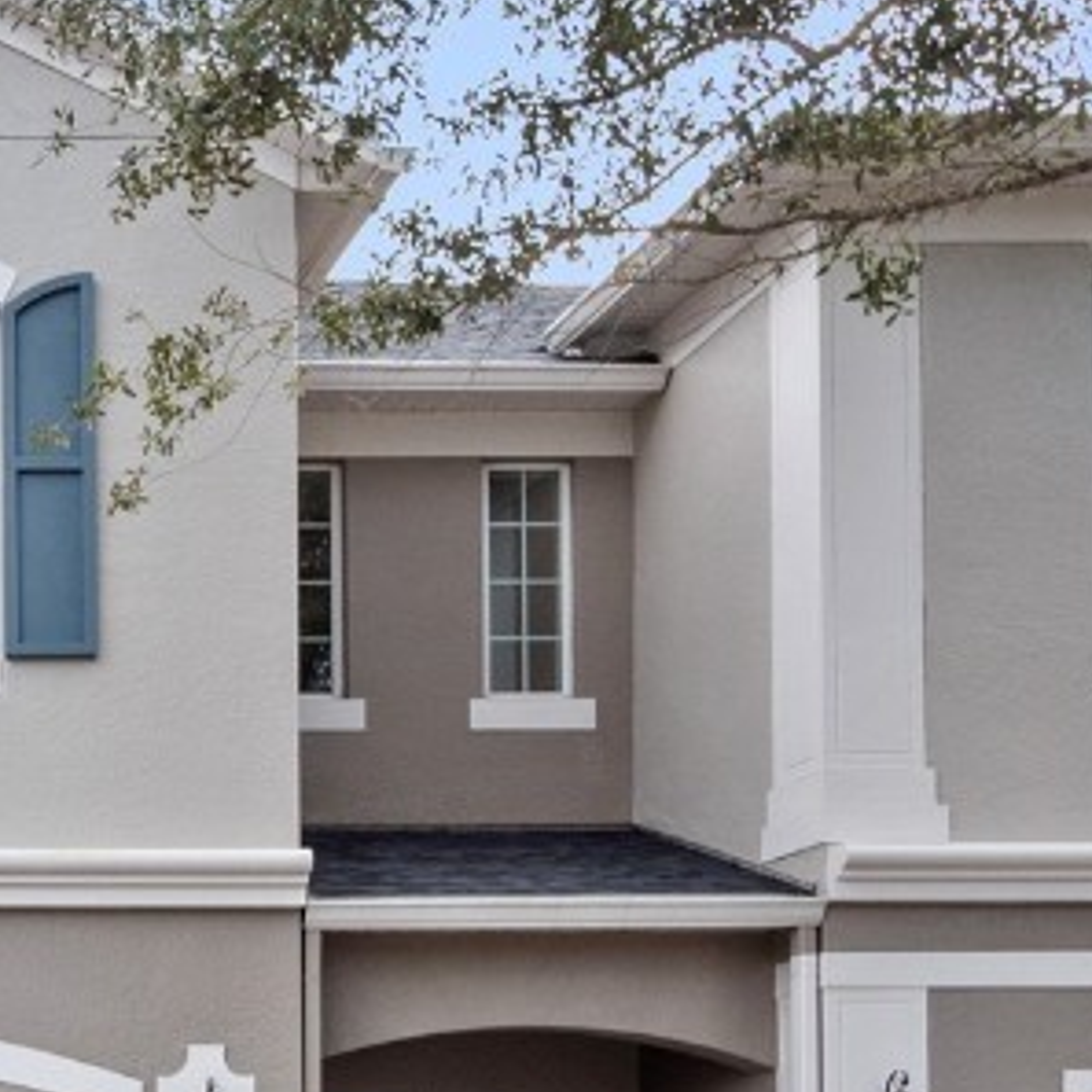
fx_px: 2177
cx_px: -298
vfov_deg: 27.7
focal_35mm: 61
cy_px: 846
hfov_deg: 24.8
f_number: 5.6
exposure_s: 1/250
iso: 200
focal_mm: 10
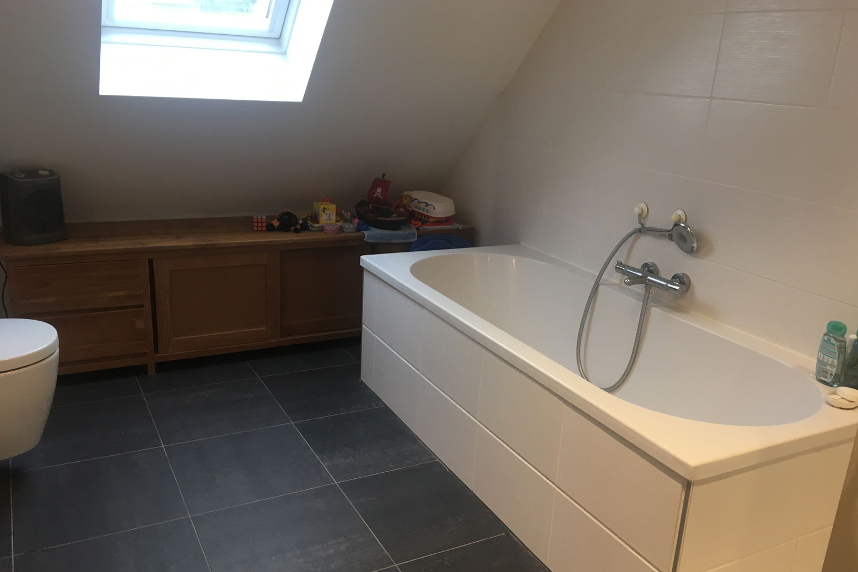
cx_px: 440
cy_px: 309
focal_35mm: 31
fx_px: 739
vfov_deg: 42.3
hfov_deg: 60.3
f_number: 2.2
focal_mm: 4.15
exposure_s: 1/33
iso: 50
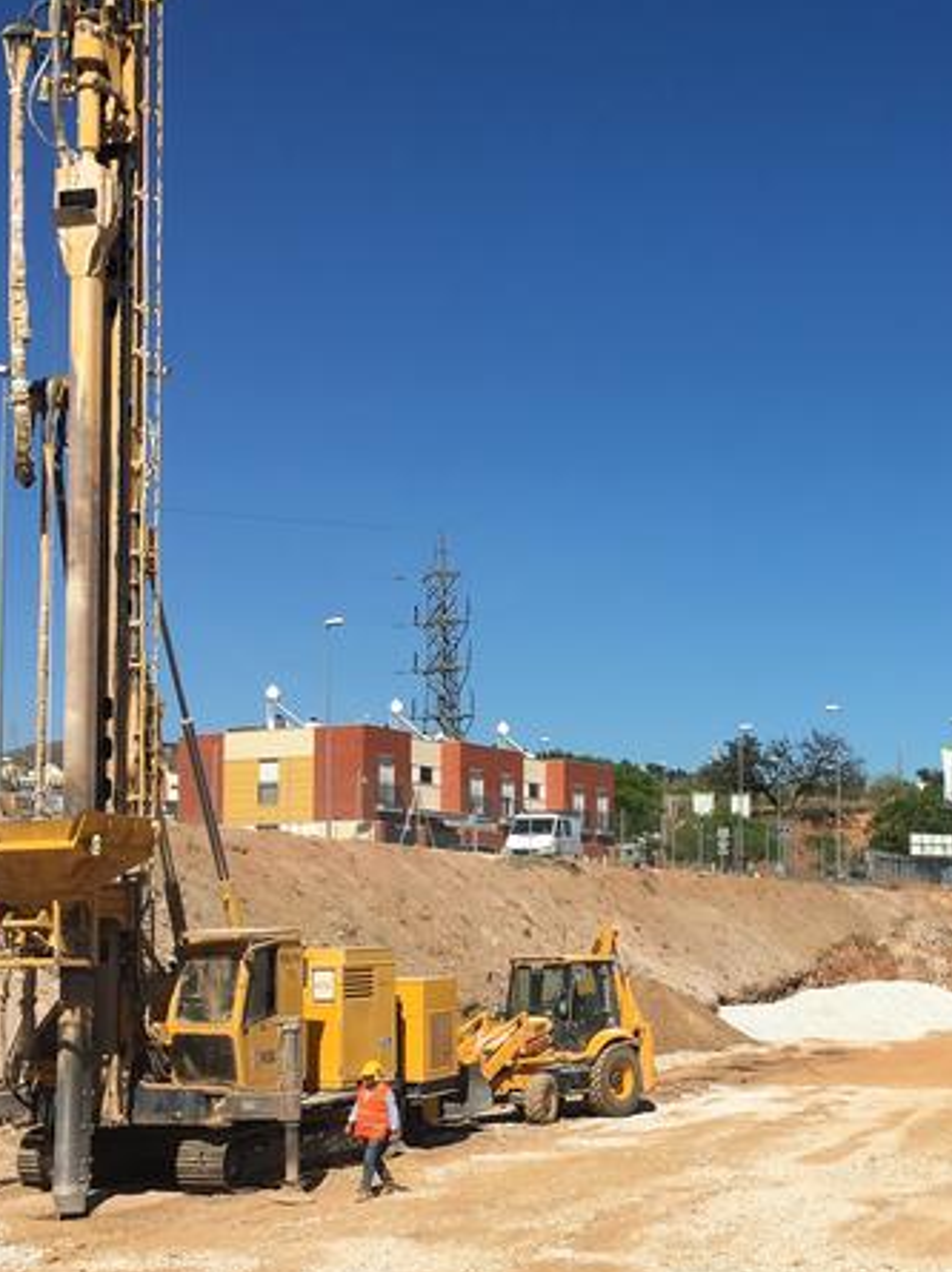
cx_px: 509
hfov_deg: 32.1
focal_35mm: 45
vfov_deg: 42.1
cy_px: 633
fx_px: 1652
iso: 25
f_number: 2.2
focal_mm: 4.15
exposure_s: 1/2481
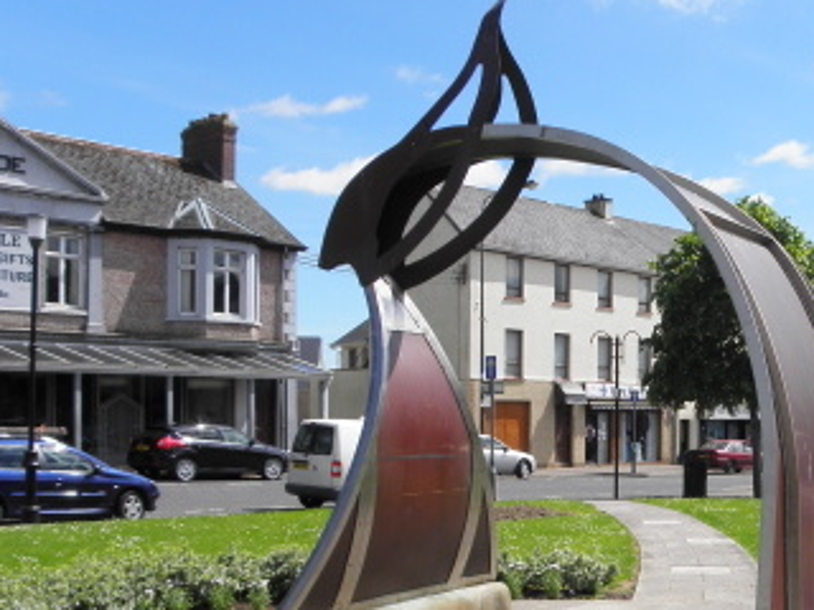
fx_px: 1223
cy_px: 455
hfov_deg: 34.9
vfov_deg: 27.7
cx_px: 722
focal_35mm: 52
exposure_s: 1/320
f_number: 5.6
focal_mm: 4.6
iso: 64
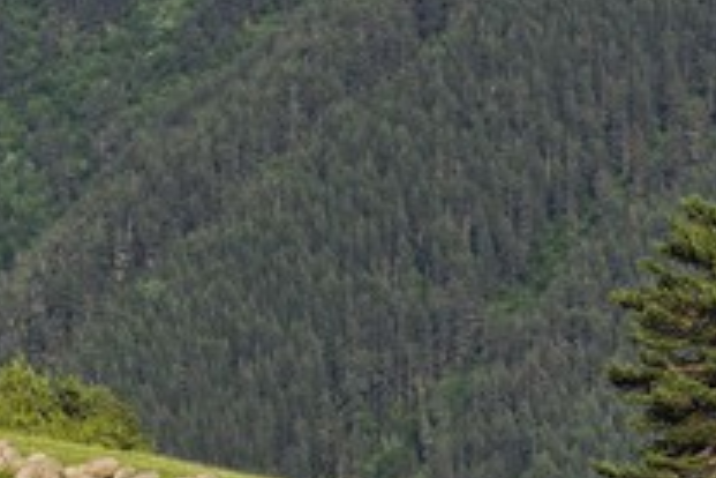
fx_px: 8074
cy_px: 461
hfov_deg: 5.1
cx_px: 422
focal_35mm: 406
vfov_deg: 3.4
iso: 200
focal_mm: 200
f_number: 9
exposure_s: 1/320
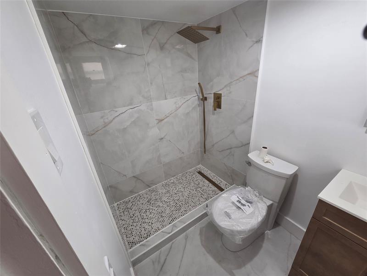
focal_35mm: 13
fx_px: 138
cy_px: 138
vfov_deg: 89.9
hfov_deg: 106.2
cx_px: 184
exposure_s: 1/60
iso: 200
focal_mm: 2.2
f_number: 2.2
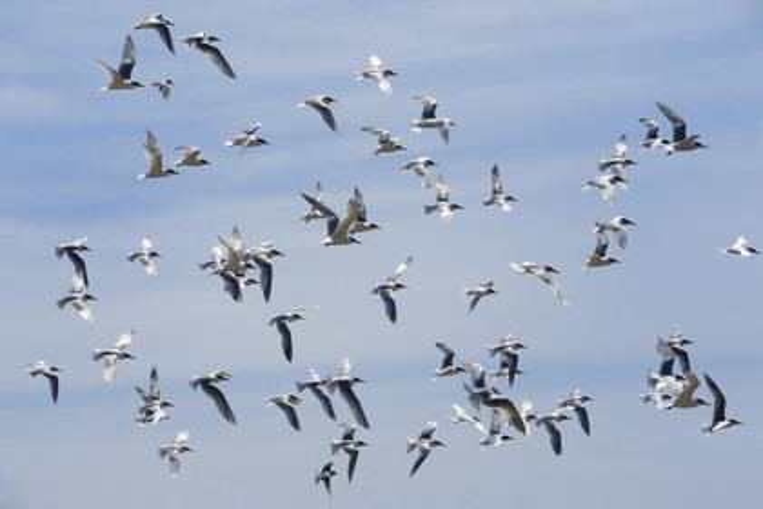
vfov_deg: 6.9
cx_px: 382
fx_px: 4239
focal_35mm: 200
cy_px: 254
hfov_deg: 10.3
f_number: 18
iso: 400
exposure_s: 1/640
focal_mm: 200
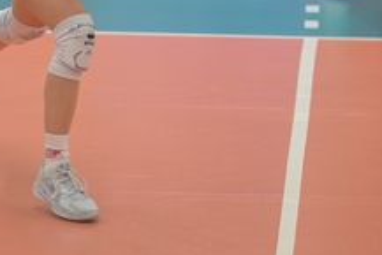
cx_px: 77
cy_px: -60
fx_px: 5436
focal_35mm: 512
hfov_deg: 4.0
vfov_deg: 2.7
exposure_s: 1/640
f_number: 3.2
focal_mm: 185
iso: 2000
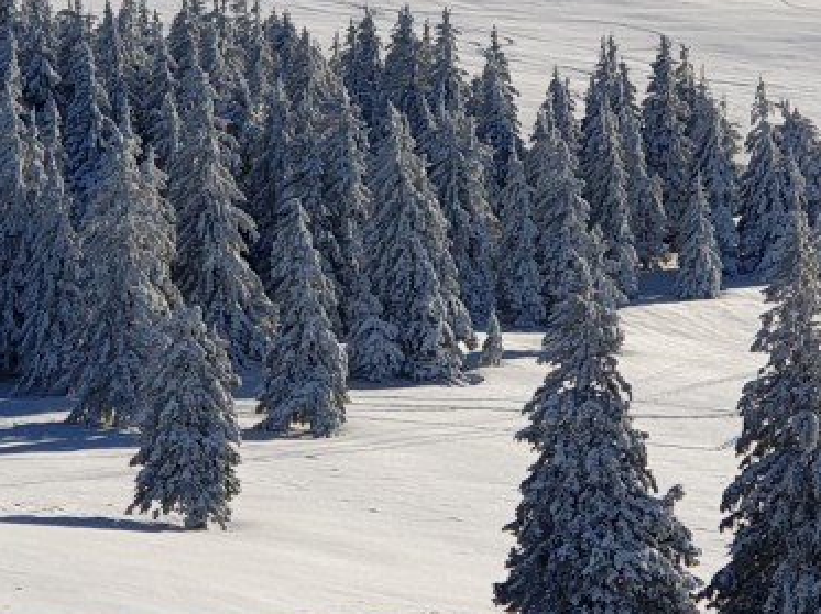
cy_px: 158
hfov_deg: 14.7
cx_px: 506
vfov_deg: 11.0
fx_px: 3175
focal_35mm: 134
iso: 100
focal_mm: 6
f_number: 2.4
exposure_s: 1/1969
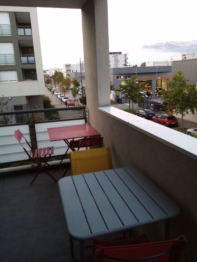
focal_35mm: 26
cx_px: 98
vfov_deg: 67.3
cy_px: 131
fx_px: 197
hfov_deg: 53.1
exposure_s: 1/33.3
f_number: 1.8
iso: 403
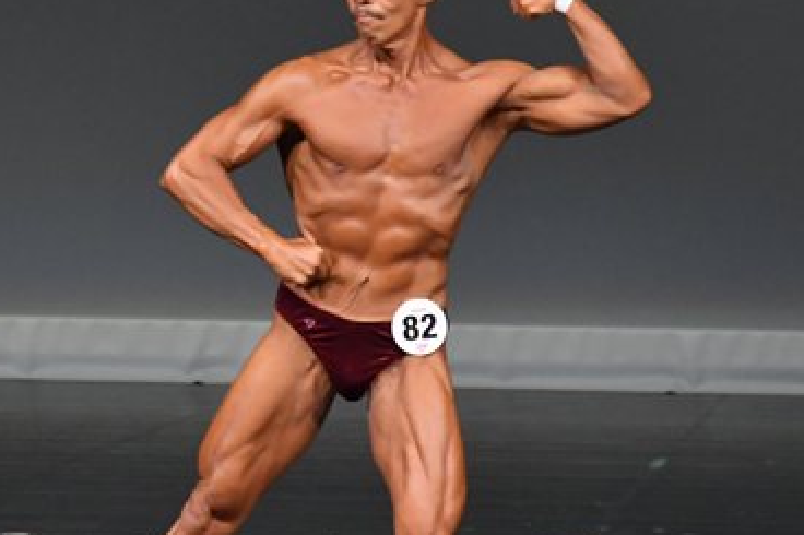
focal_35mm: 726
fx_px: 16206
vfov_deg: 1.9
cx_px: 189
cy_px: 341
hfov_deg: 2.8
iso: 4000
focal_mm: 230
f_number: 5.6
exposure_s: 1/400
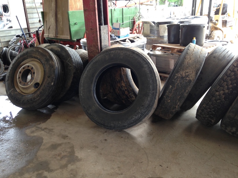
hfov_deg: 55.4
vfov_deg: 42.9
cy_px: 89
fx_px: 227
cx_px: 119
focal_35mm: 33
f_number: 2.4
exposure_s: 1/30
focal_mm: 4.12
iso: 50
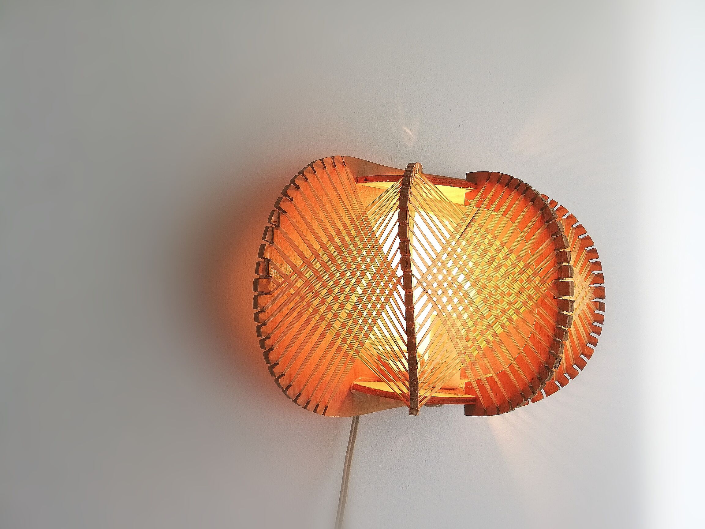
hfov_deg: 67.3
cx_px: 352
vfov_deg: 53.1
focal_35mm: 26
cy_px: 264
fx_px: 530
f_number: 2.2
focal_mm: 3.81
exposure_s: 1/100
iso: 80
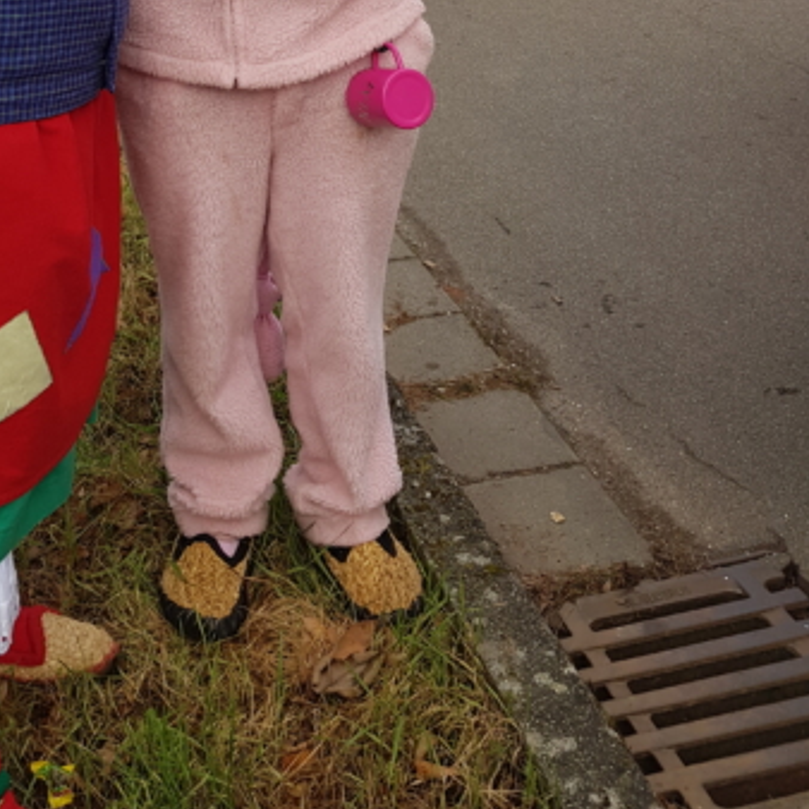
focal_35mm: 48
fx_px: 1269
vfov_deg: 32.1
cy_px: -32
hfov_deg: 34.5
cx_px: 183
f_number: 1.7
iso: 40
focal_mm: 4.2
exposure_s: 1/624
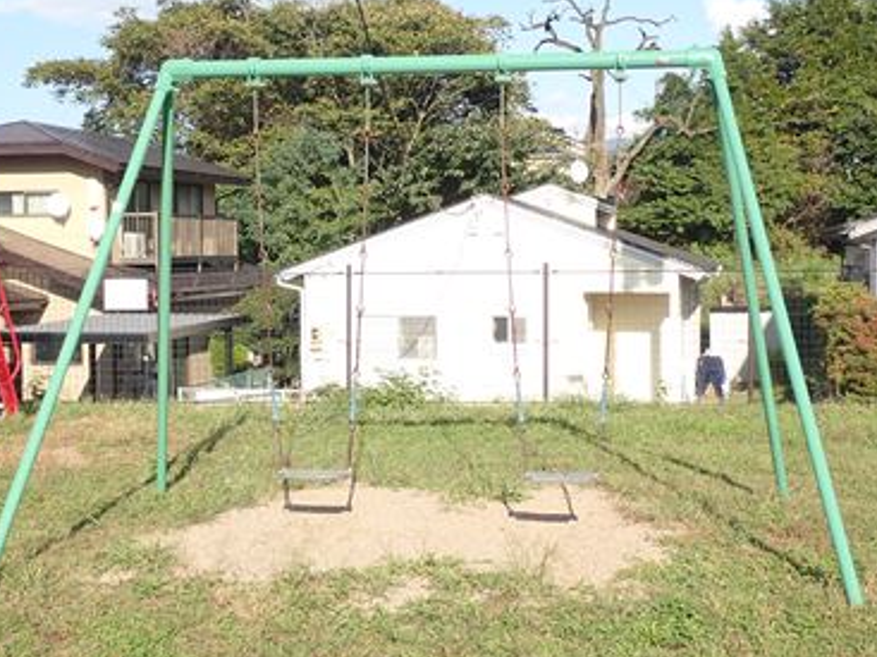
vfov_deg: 24.4
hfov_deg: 32.2
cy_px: 326
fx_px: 1520
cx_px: 411
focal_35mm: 60
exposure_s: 1/400
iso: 100
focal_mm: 7.84
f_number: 4
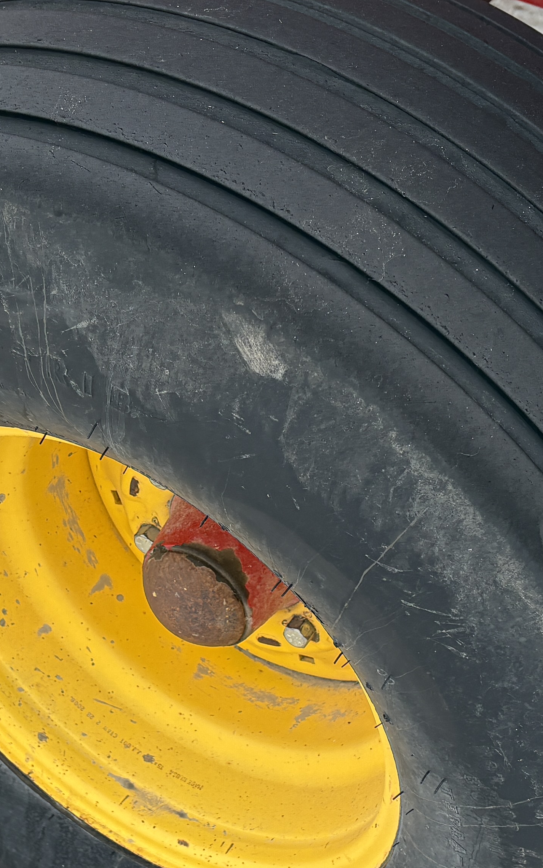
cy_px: 516
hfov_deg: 18.9
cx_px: 233
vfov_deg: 29.7
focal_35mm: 69
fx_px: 1633
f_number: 1.6
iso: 50
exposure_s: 1/907
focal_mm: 5.96
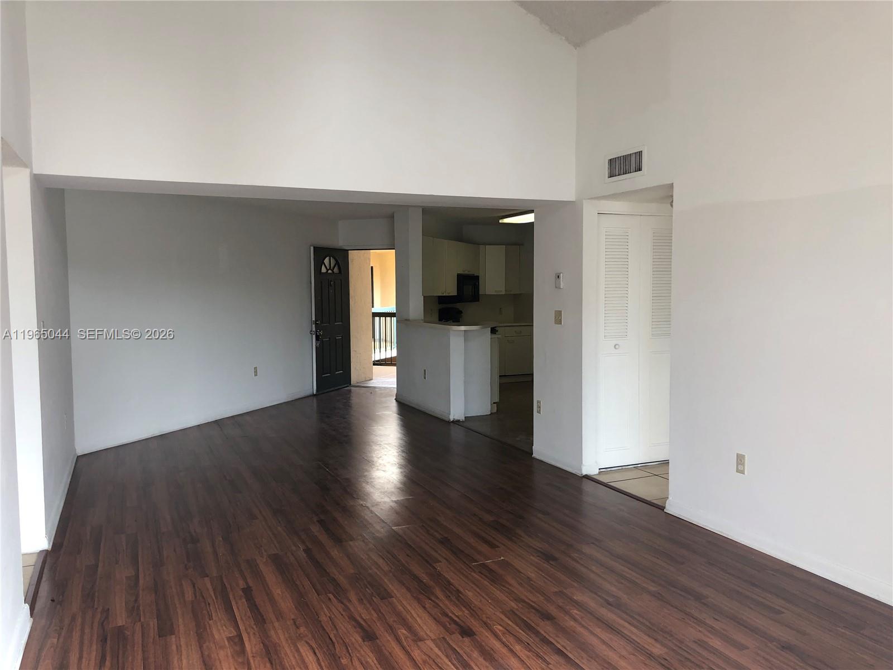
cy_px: 335
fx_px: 722
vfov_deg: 49.7
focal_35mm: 28
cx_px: 446
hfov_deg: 63.4
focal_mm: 4
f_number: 1.8
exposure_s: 1/120
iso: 40
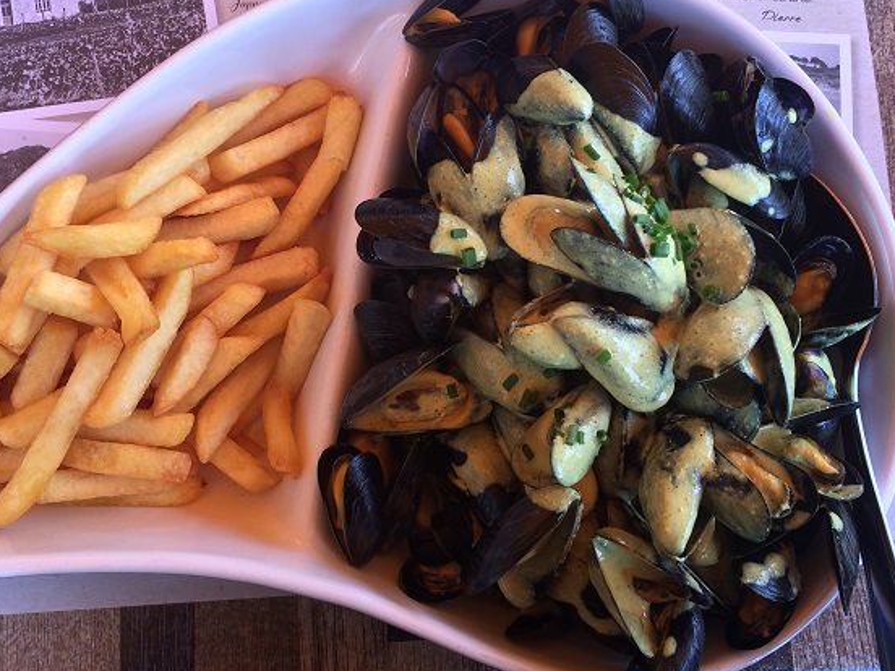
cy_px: 254
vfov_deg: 34.2
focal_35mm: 42
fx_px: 1086
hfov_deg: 44.7
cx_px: 381
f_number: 2.2
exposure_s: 1/120
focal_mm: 4.15
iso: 40
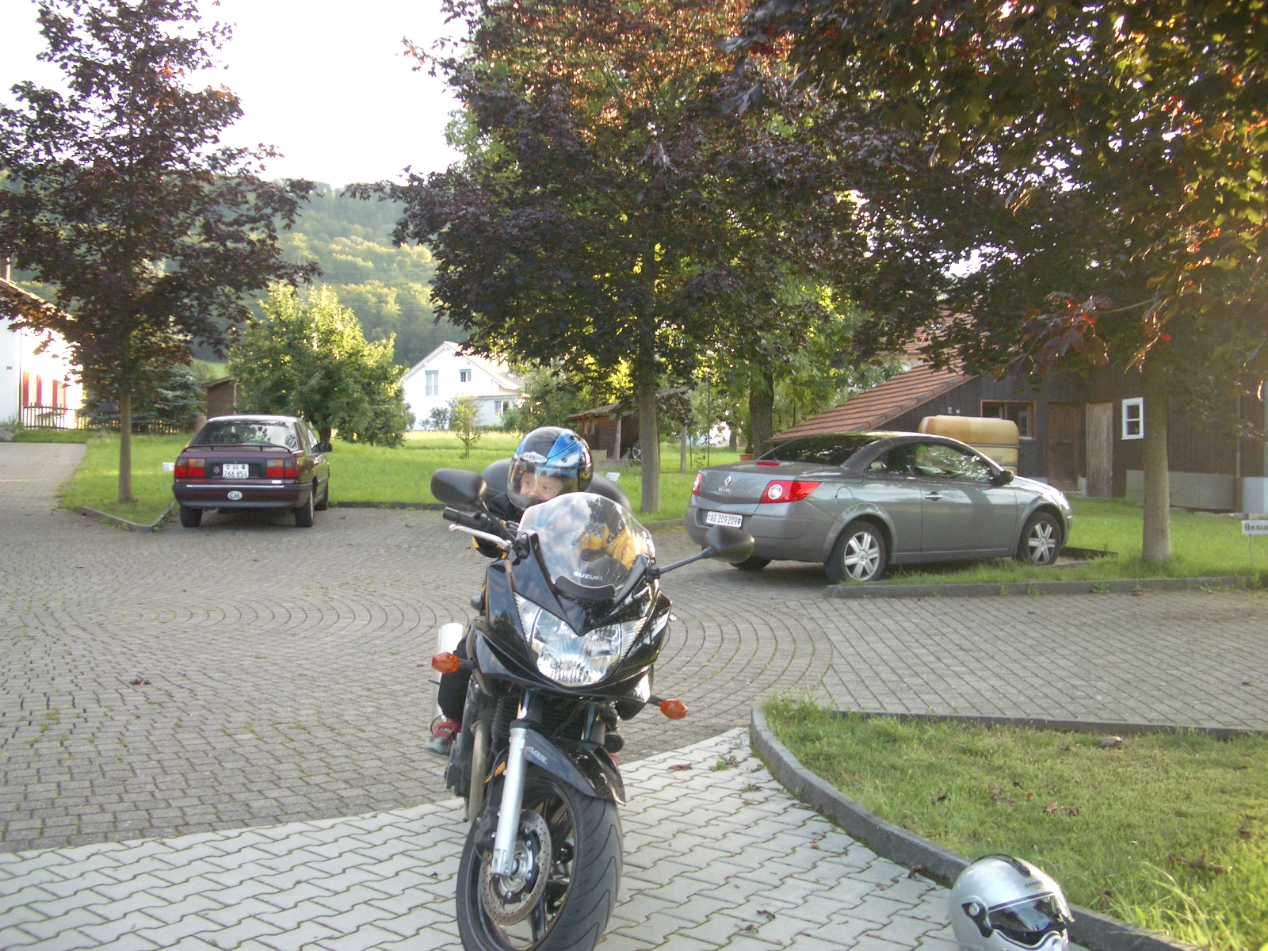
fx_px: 1282
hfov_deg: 52.6
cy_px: 476
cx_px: 634
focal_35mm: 35
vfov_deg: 40.7
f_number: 2.6
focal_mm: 5.8
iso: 100
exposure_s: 1/100
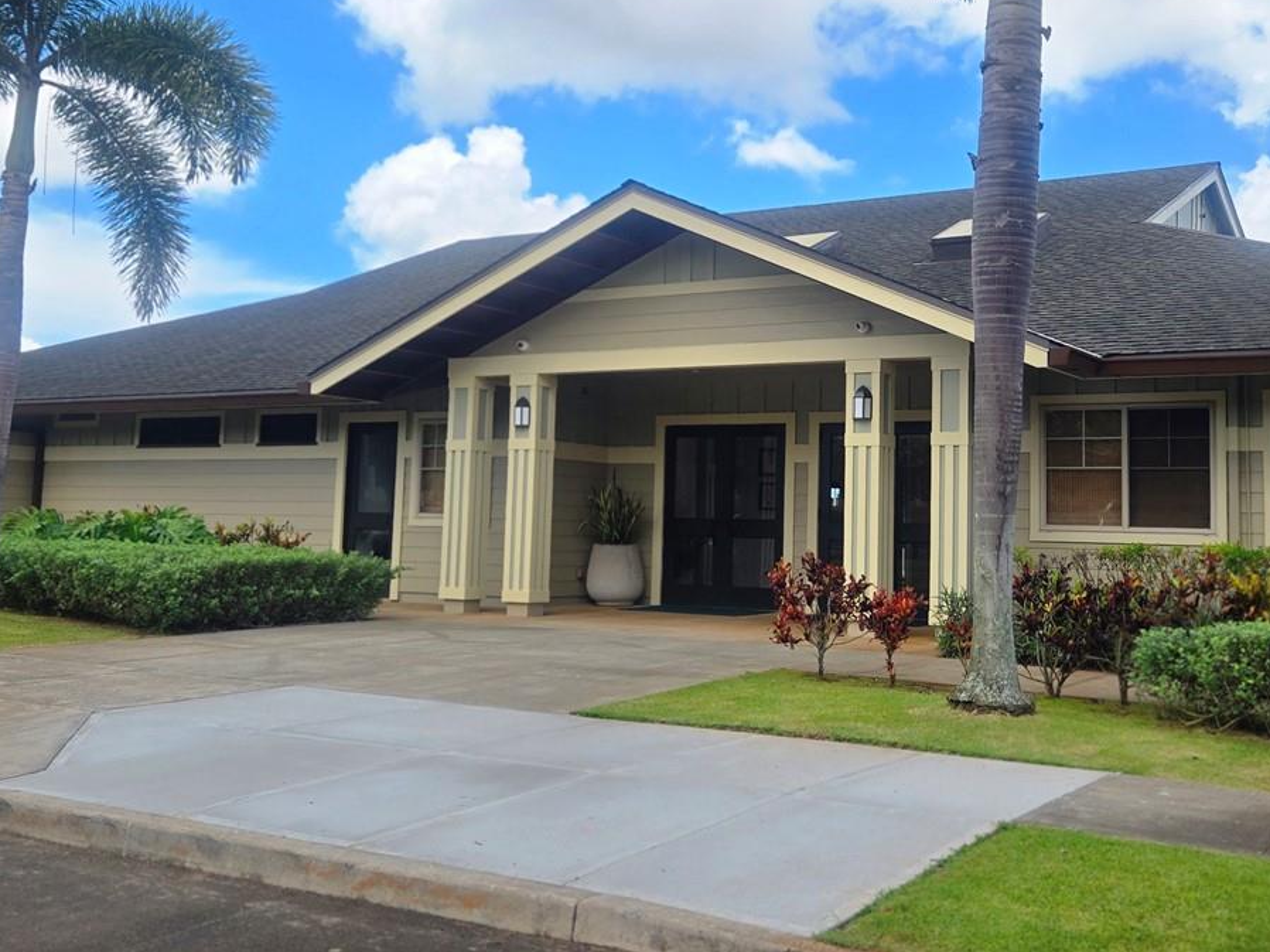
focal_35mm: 41
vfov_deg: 35.0
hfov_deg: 45.7
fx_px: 1504
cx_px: 713
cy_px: 399
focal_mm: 5.4
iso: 25
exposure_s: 1/1994
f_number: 1.8
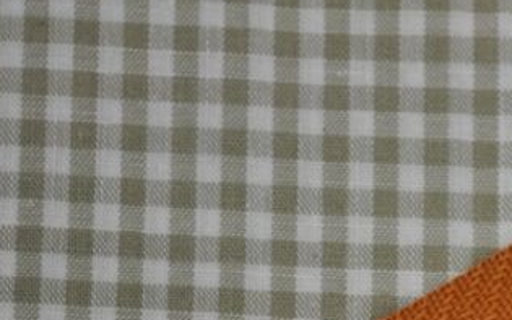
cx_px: 479
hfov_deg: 11.9
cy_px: 386
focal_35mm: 174
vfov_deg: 7.5
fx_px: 2432
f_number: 5.3
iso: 560
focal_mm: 45
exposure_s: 1/60
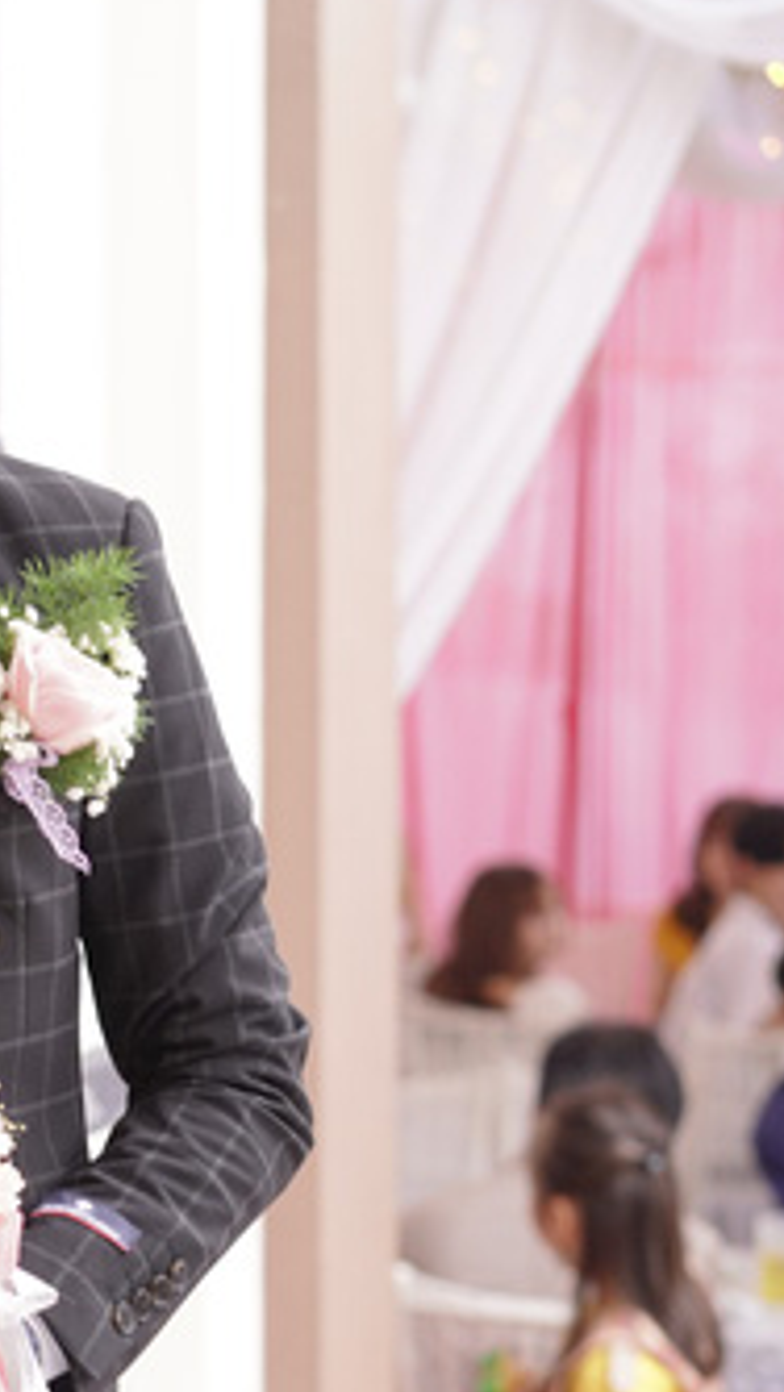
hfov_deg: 10.4
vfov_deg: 18.8
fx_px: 4211
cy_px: 854
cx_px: -300
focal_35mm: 114
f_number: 3.2
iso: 1000
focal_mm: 55
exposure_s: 1/640
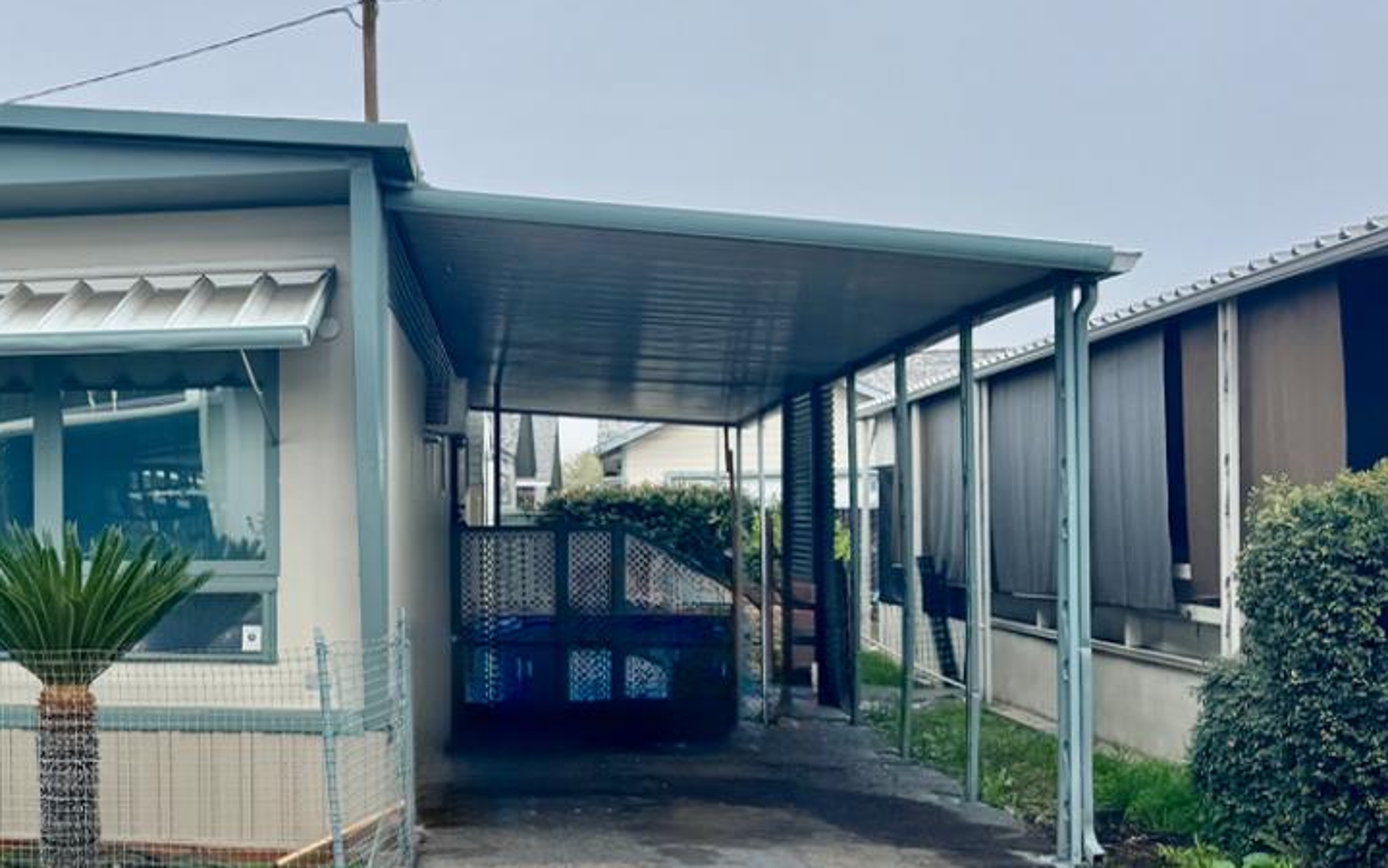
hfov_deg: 35.4
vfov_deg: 24.4
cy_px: 520
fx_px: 2005
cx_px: 83
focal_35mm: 53
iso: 80
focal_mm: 6.76
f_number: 1.78
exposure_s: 1/995
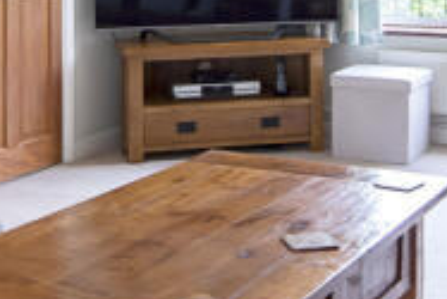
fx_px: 1019
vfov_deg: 16.1
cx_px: 210
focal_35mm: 82
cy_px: -53
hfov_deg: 24.7
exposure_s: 1/25
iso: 320
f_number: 9
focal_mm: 15
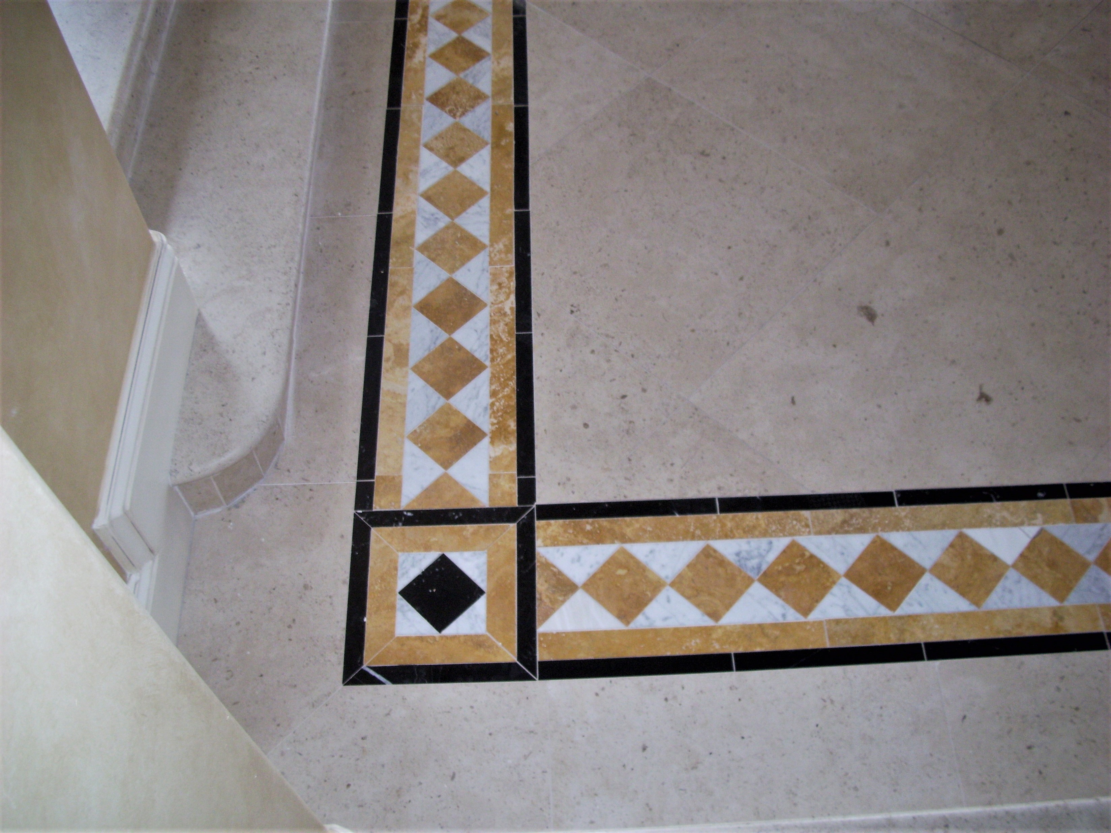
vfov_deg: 41.8
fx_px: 1091
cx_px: 556
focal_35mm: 34
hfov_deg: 54.0
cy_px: 416
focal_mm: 5.7
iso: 80
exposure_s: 1/40
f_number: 2.9
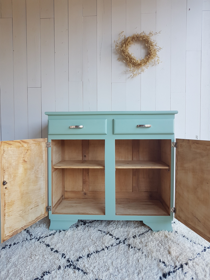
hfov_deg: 53.1
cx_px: 105
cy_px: 140
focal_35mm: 26
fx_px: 210
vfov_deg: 67.3
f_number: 1.7
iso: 50
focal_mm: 4.2
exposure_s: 1/100
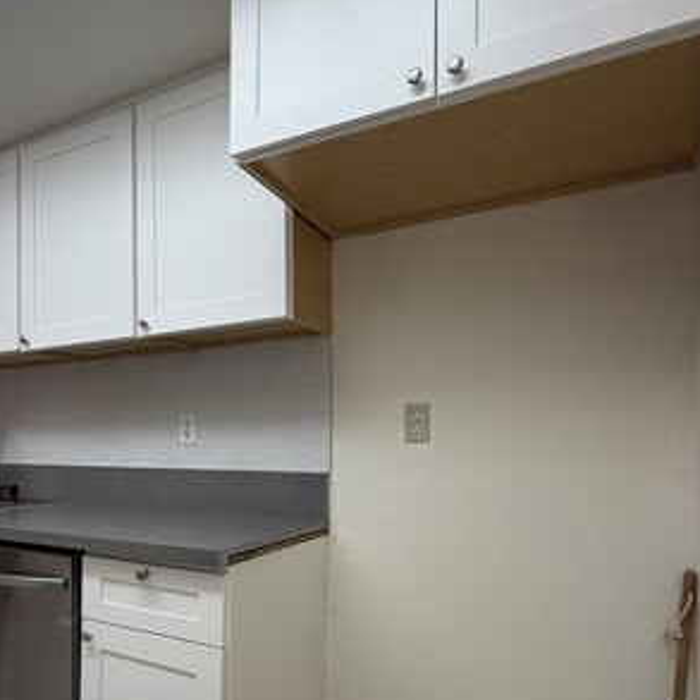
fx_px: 618
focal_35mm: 27
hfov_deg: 57.6
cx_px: 225
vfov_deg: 58.1
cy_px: 449
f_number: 2.2
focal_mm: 2.22
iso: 100
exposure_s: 1/120
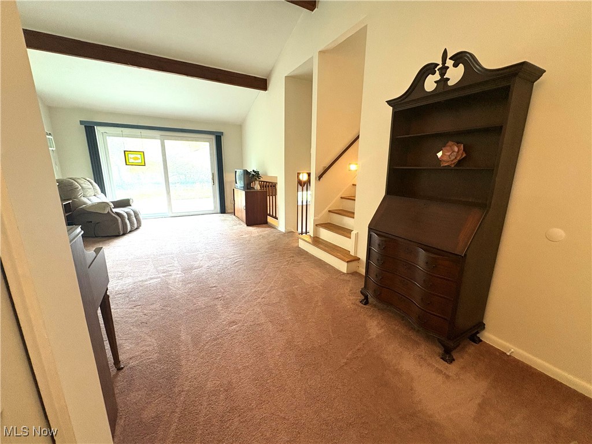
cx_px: 296
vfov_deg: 85.7
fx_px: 239
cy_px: 222
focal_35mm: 14
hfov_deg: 102.1
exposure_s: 1/60
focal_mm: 2.22
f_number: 2.2
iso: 320
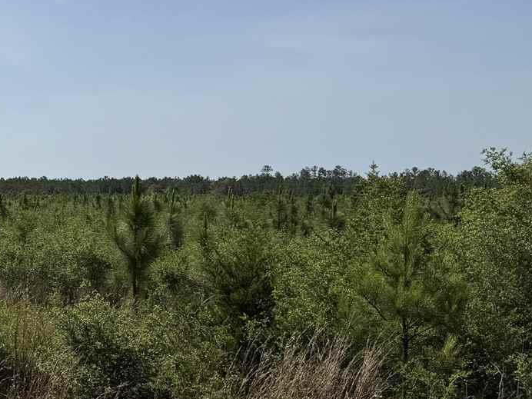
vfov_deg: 20.7
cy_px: 238
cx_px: -154
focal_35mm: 71
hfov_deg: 24.1
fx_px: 1091
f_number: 1.78
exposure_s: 1/8130
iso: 80
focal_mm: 6.76
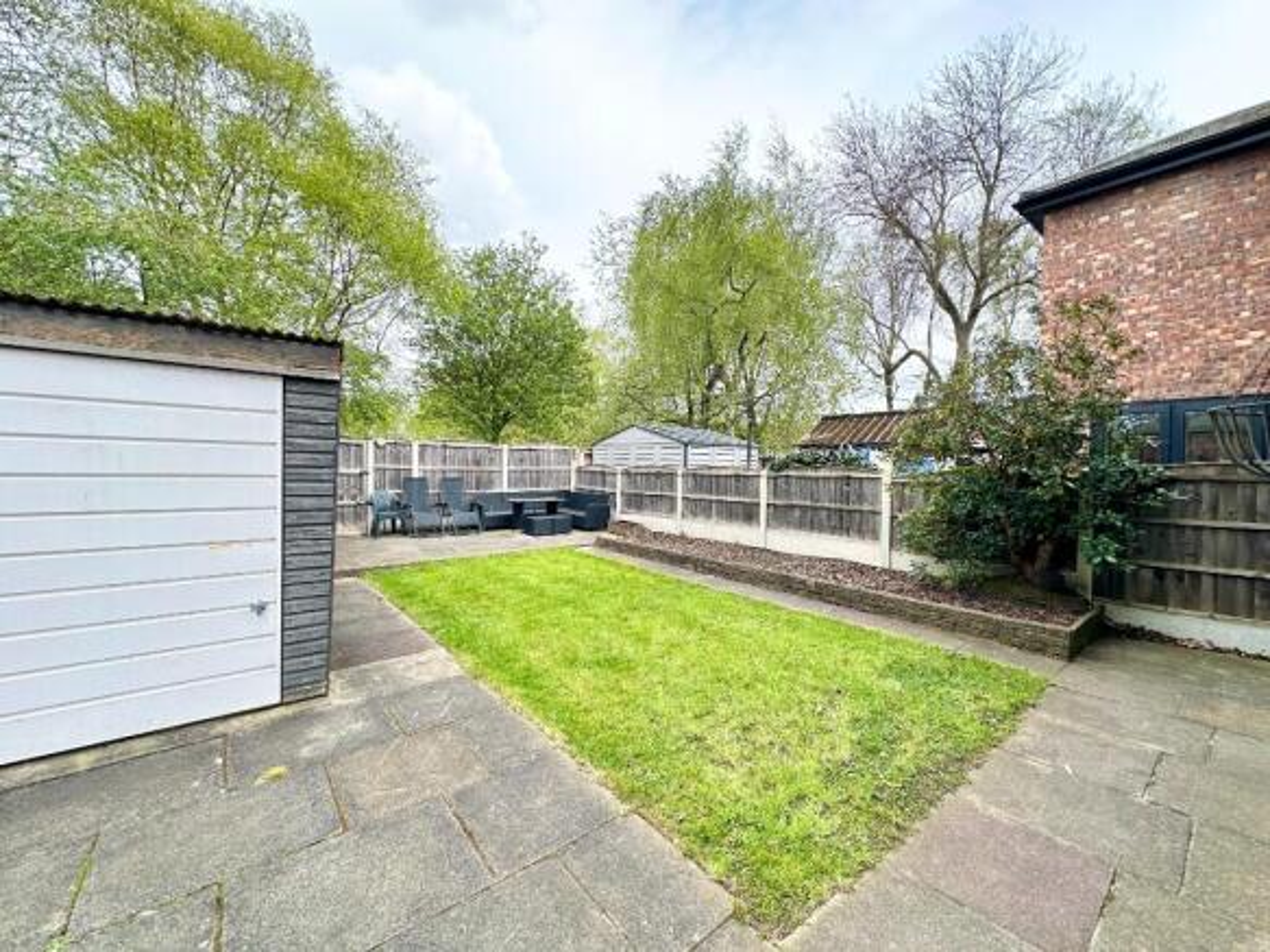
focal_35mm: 14
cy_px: 476
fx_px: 514
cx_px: 635
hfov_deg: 102.1
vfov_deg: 85.7
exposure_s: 1/428
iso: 40
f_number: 2.2
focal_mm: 2.22
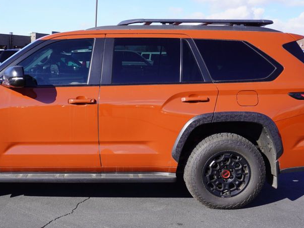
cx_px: 93
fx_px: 386
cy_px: 128
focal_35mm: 44
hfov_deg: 42.2
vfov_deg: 32.8
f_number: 8
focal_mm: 18
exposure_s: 1/125
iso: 100
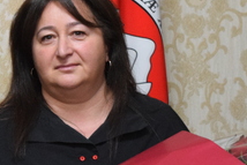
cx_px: -83
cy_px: 100
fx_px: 1847
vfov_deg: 5.1
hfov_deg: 7.6
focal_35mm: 269
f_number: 5.3
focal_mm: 48
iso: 2200
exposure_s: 1/60
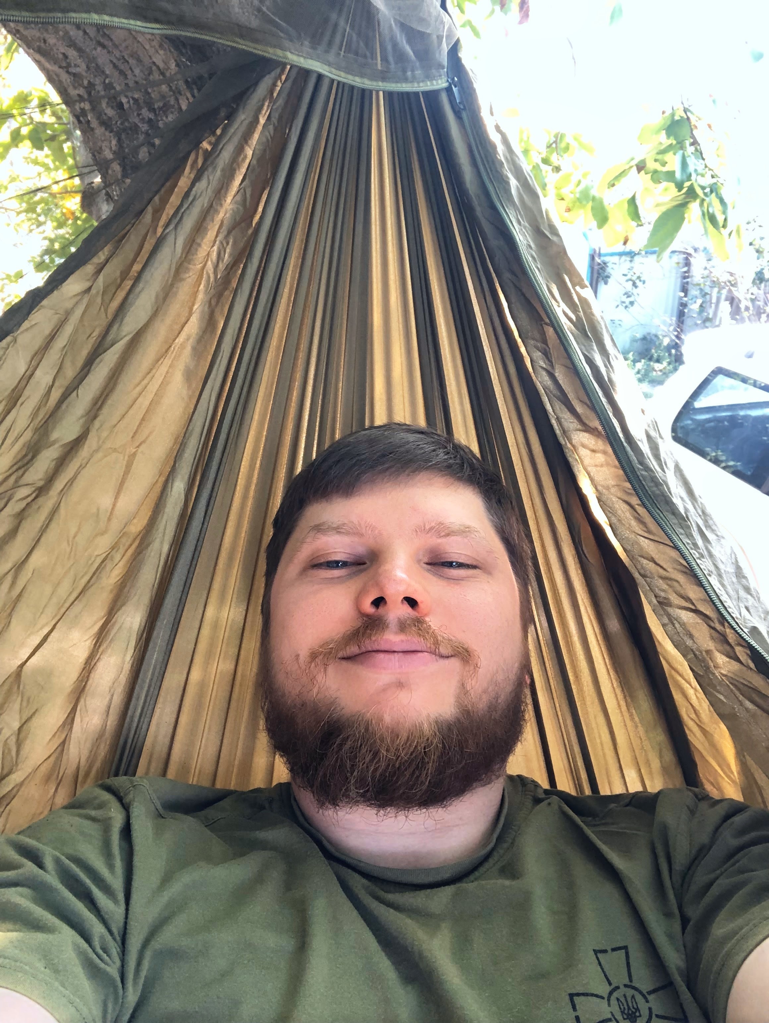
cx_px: 384
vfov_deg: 56.8
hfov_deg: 44.2
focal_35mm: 32
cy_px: 512
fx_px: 947
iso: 80
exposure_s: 1/60
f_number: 2.2
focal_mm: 2.87
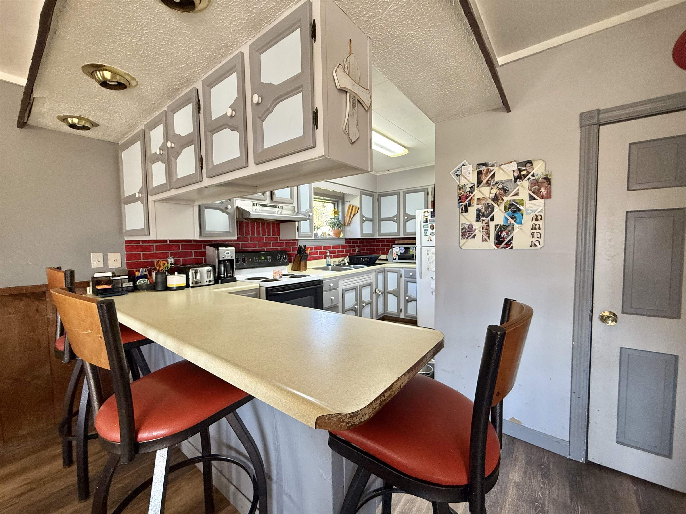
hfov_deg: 102.1
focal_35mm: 14
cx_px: 343
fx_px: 277
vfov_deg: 85.7
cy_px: 257
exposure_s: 1/60
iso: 200
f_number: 2.2
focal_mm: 2.22
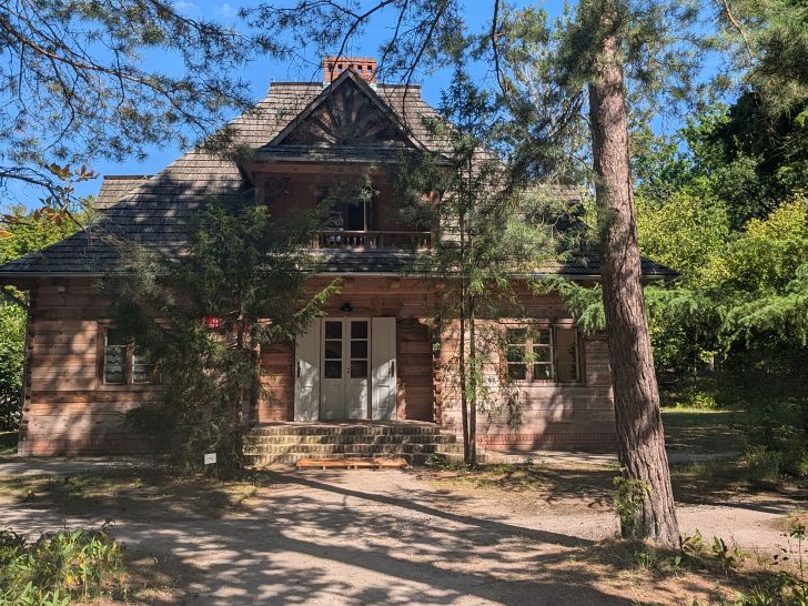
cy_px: 255
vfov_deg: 42.8
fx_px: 770
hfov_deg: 55.4
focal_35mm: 33
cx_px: 400
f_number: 1.68
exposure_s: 1/630
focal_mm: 6.9
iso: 20
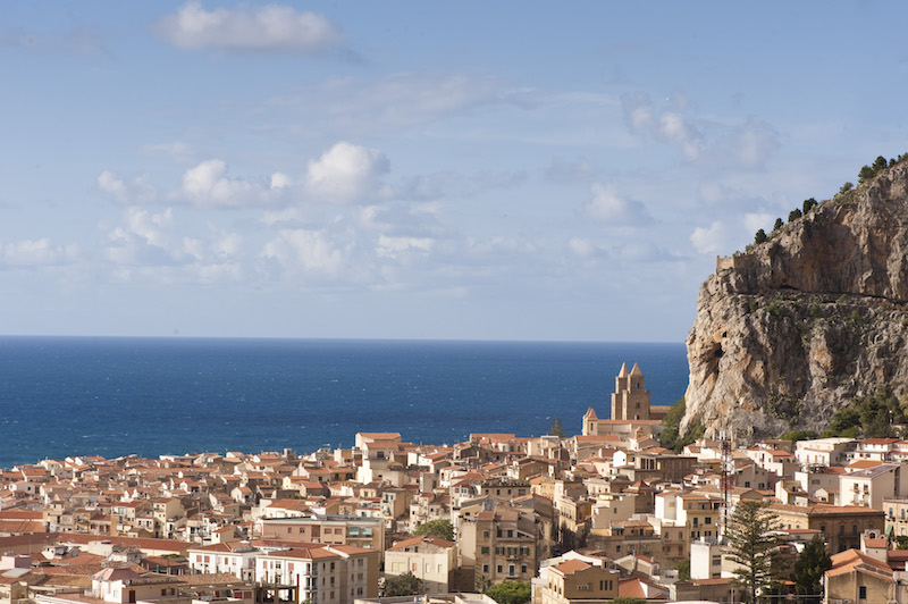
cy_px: 302
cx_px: 454
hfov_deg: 19.5
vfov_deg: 13.0
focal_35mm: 105
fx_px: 2646
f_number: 14
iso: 200
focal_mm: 105
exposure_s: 1/250
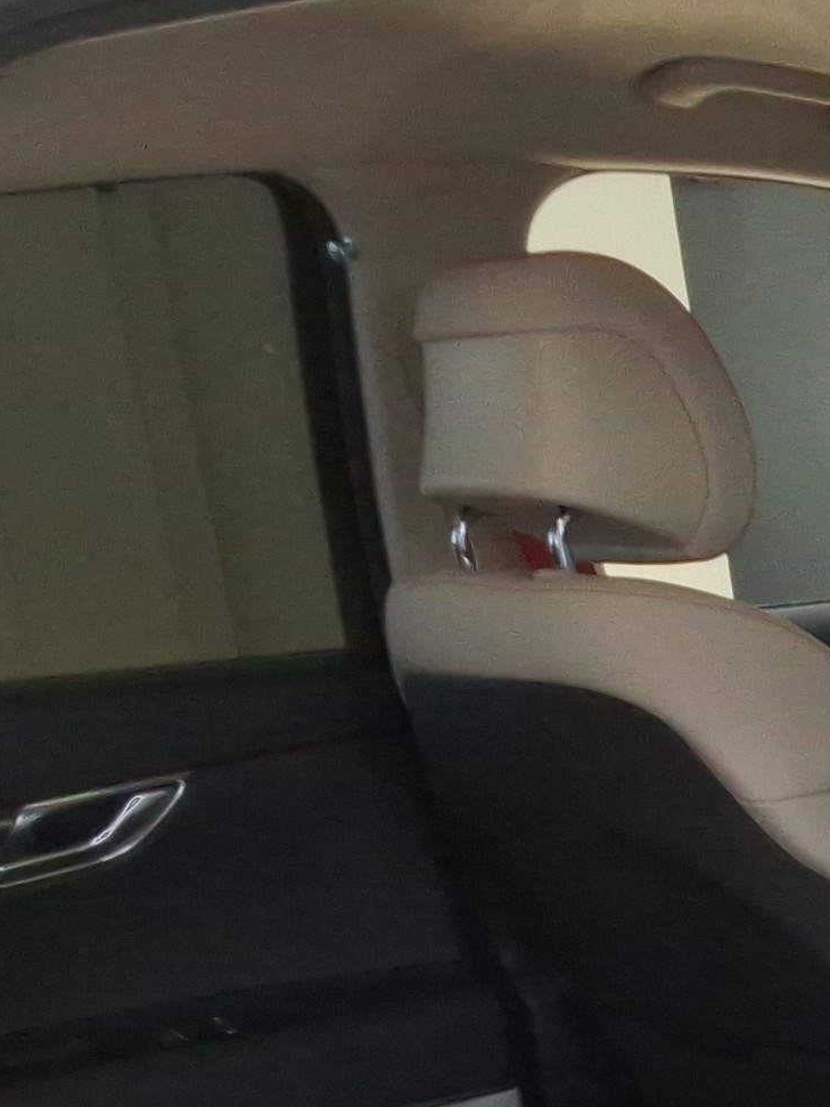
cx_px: 1490
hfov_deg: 14.0
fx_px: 3005
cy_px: 1134
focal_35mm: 94
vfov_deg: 20.2
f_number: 1.9
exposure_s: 1/137
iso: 32
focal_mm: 2.91
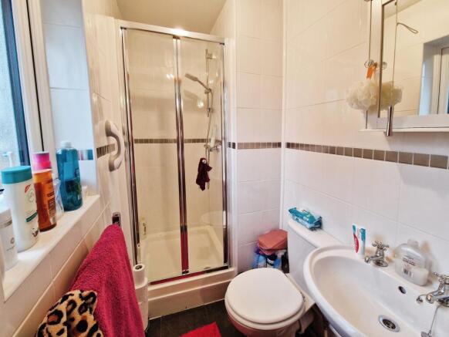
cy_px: 168
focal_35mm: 13
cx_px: 224
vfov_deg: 90.0
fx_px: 169
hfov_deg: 106.2
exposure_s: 1/50
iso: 250
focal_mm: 2.2
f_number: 2.2
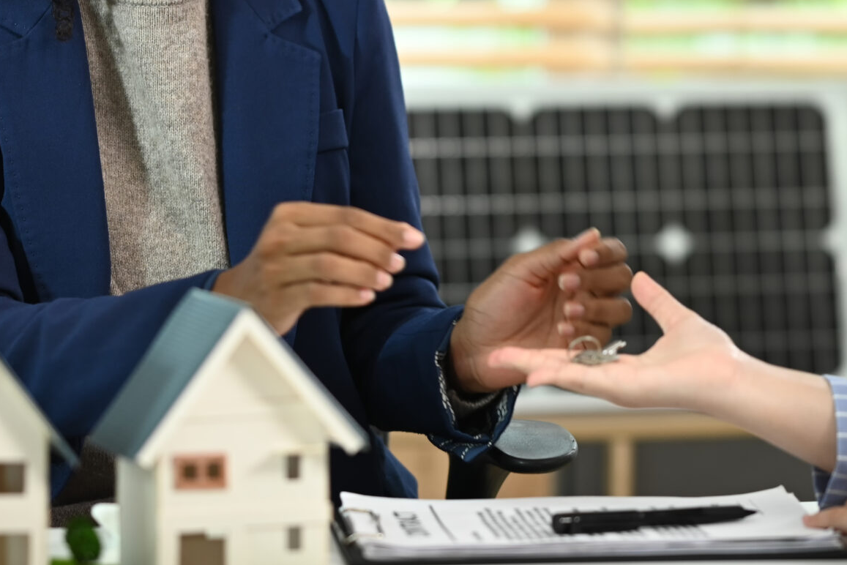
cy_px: 103
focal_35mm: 188
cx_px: 459
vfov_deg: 7.3
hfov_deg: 10.9
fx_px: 4424
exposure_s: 1/250
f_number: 2
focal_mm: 85
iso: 500
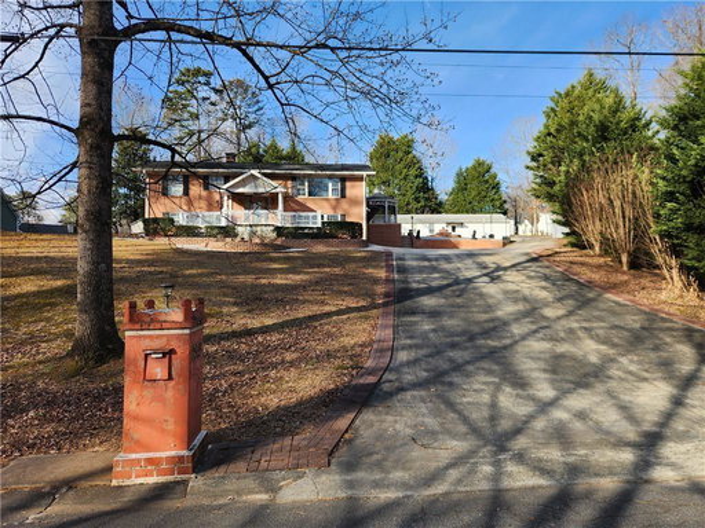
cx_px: 352
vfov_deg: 58.9
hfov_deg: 73.9
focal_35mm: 23
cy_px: 264
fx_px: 468
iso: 20
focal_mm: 5.4
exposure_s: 1/767
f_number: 1.8
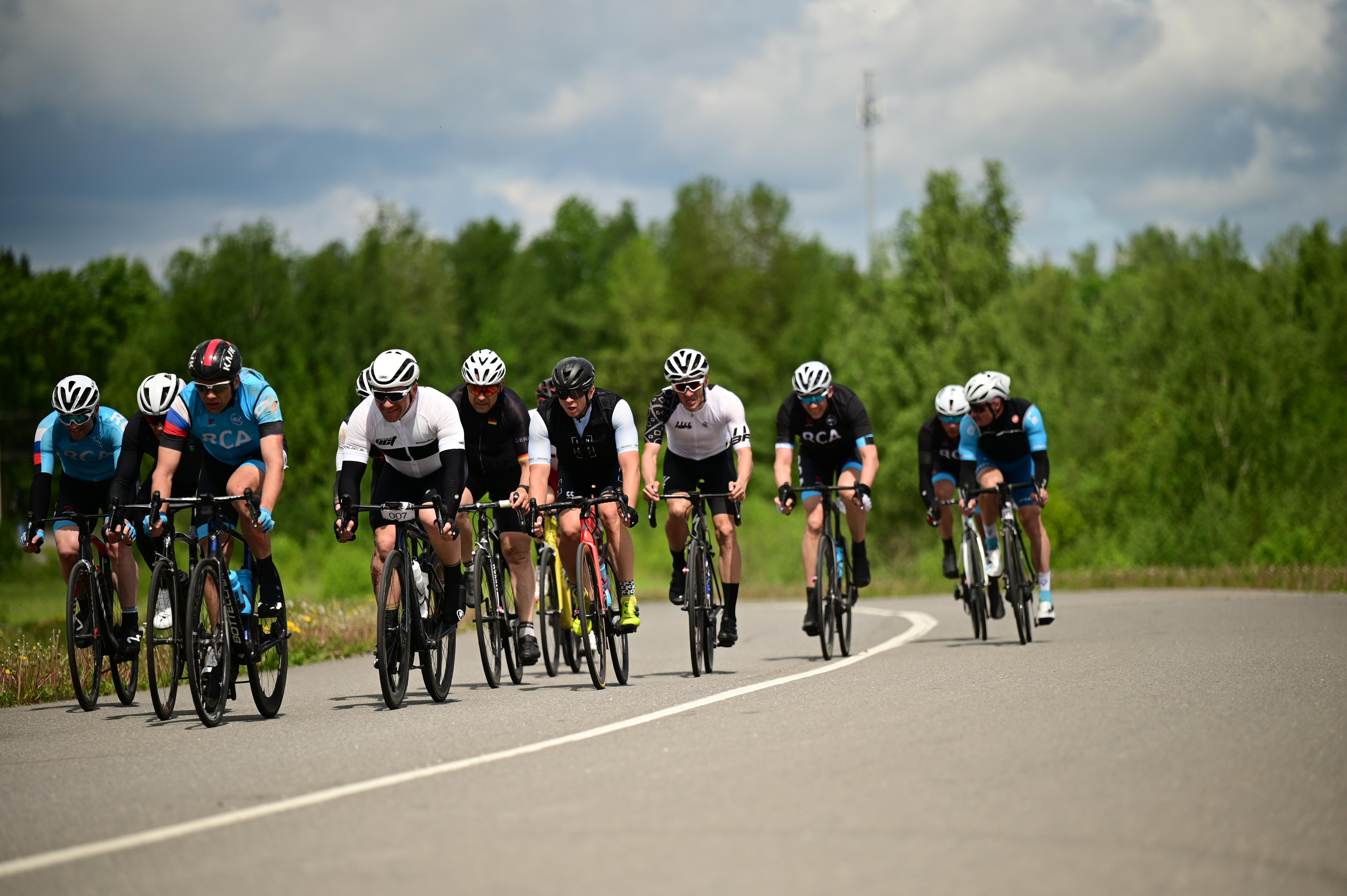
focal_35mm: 170
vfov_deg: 8.1
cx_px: 674
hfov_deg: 12.1
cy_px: 448
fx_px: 6357
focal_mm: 170
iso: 160
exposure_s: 1/4000
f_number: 2.8
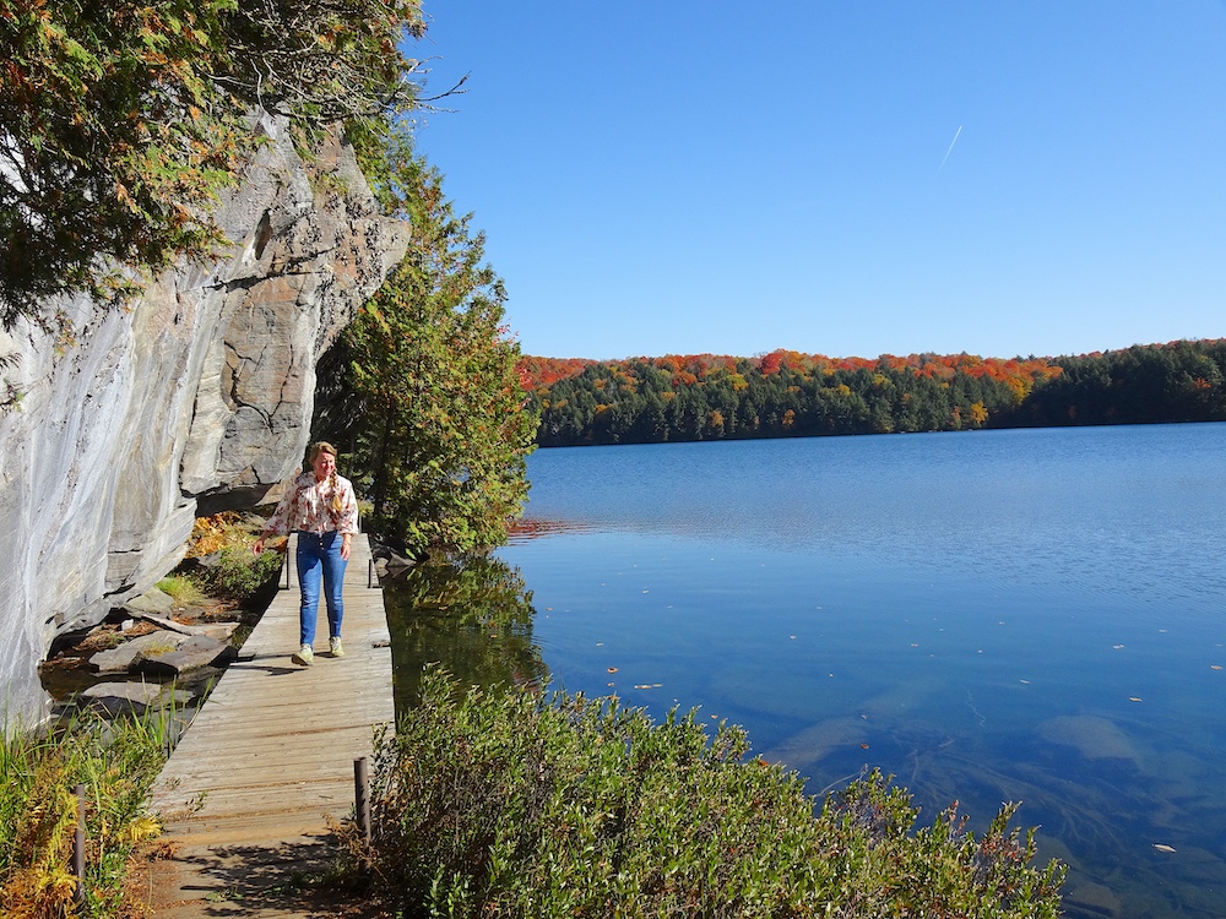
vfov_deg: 46.8
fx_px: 1063
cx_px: 613
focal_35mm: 30
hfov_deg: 60.0
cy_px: 460
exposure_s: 1/640
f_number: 3.5
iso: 80
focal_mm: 5.09
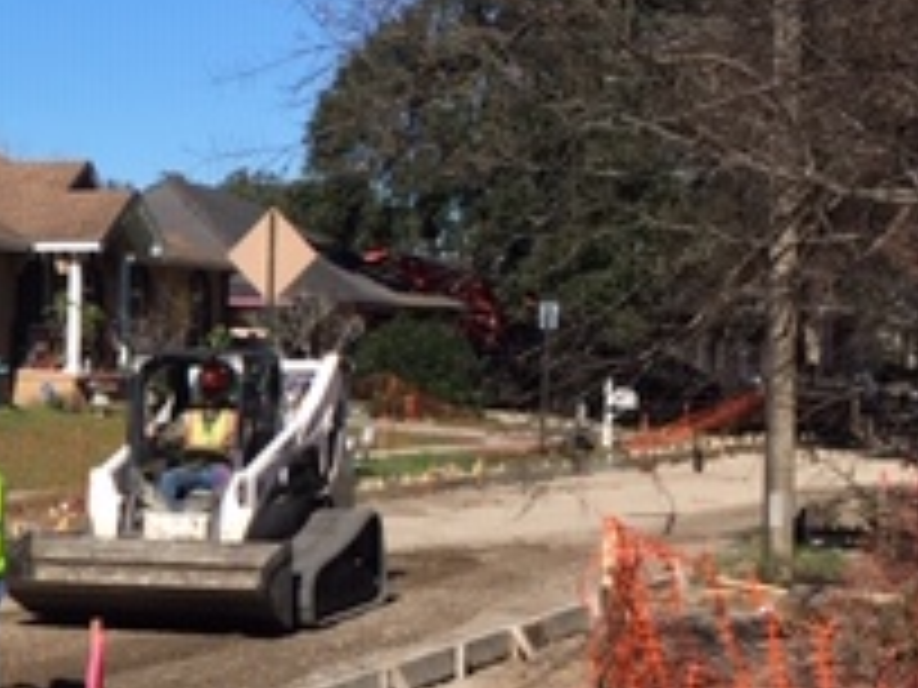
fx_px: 2413
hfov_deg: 19.7
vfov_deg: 16.2
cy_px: 364
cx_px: -302
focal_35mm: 91
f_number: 2.2
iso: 25
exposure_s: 1/2079
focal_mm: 4.15
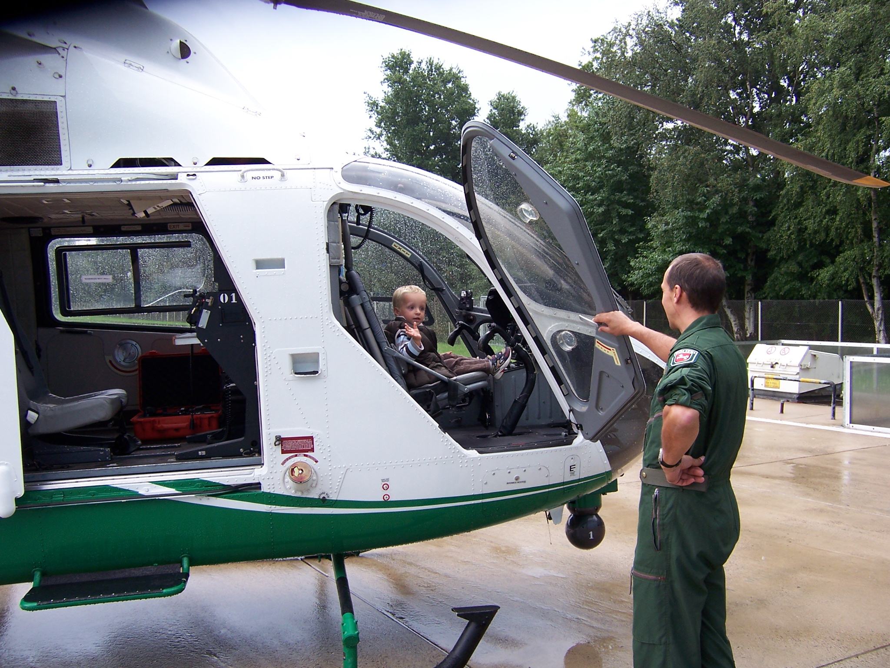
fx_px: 848
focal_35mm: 33
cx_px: 445
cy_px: 334
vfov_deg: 42.9
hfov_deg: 55.4
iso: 80
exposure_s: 1/90
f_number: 3.4
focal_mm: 5.5
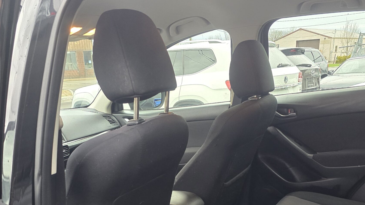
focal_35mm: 38
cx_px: 167
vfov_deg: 29.5
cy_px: 196
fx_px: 368
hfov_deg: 52.7
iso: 640
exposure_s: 1/120
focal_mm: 6.3
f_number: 1.7
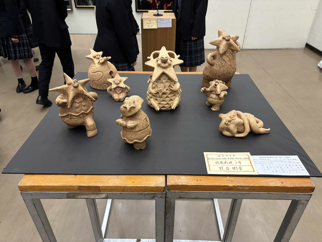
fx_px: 242
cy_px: 121
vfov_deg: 53.1
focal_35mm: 26
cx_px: 161
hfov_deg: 67.3
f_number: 1.6
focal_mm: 5.96
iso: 320
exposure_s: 1/60
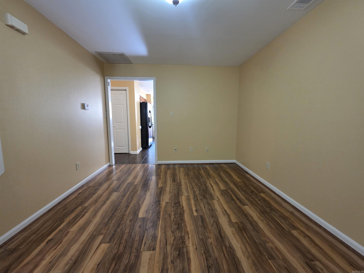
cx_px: 182
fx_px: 137
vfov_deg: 89.9
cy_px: 136
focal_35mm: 13
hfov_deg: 106.2
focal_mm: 2.2
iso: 400
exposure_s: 1/60
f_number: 1.9
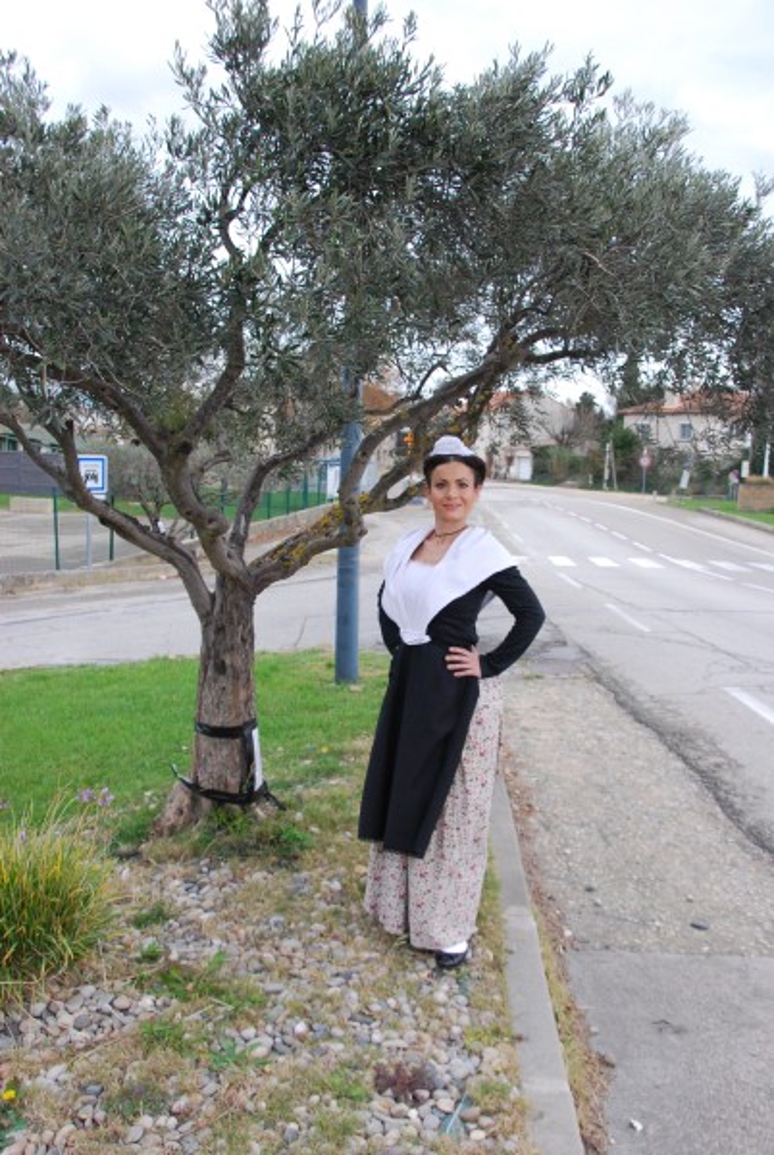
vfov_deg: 61.9
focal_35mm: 30
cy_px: 578
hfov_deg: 43.7
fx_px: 964
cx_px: 387
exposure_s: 1/200
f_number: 7.1
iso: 400
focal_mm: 20
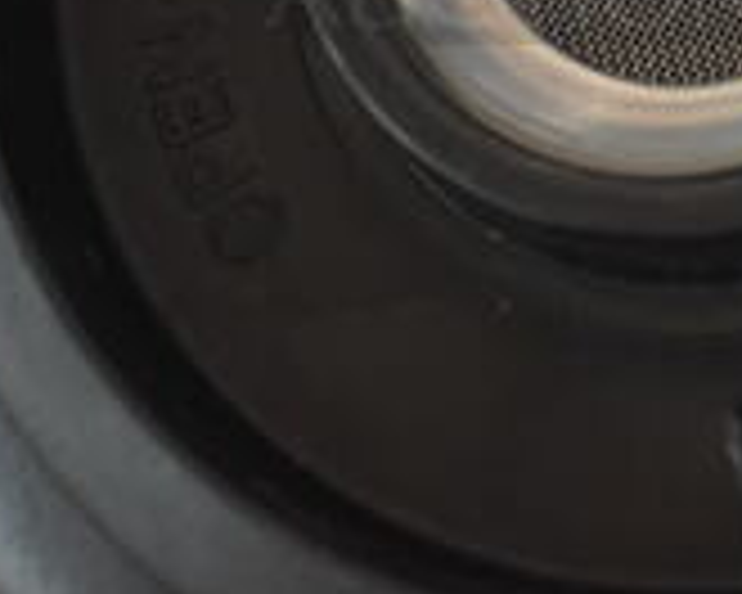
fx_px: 2064
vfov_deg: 15.5
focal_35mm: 94
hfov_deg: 19.8
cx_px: 738
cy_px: -194
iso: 1100
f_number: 3.5
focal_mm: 18
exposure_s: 1/30
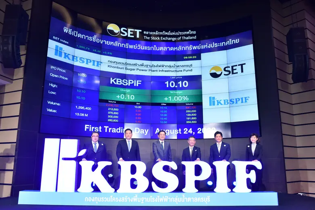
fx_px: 271
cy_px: 105
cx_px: 158
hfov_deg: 60.3
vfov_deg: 42.3
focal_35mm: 31
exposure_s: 1/160
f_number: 5.6
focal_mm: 31
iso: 1600
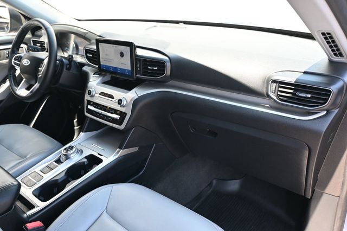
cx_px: 174
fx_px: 289
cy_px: 116
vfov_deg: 43.6
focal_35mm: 30
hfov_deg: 62.0
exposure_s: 1/125
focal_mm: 20
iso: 560
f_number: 3.8
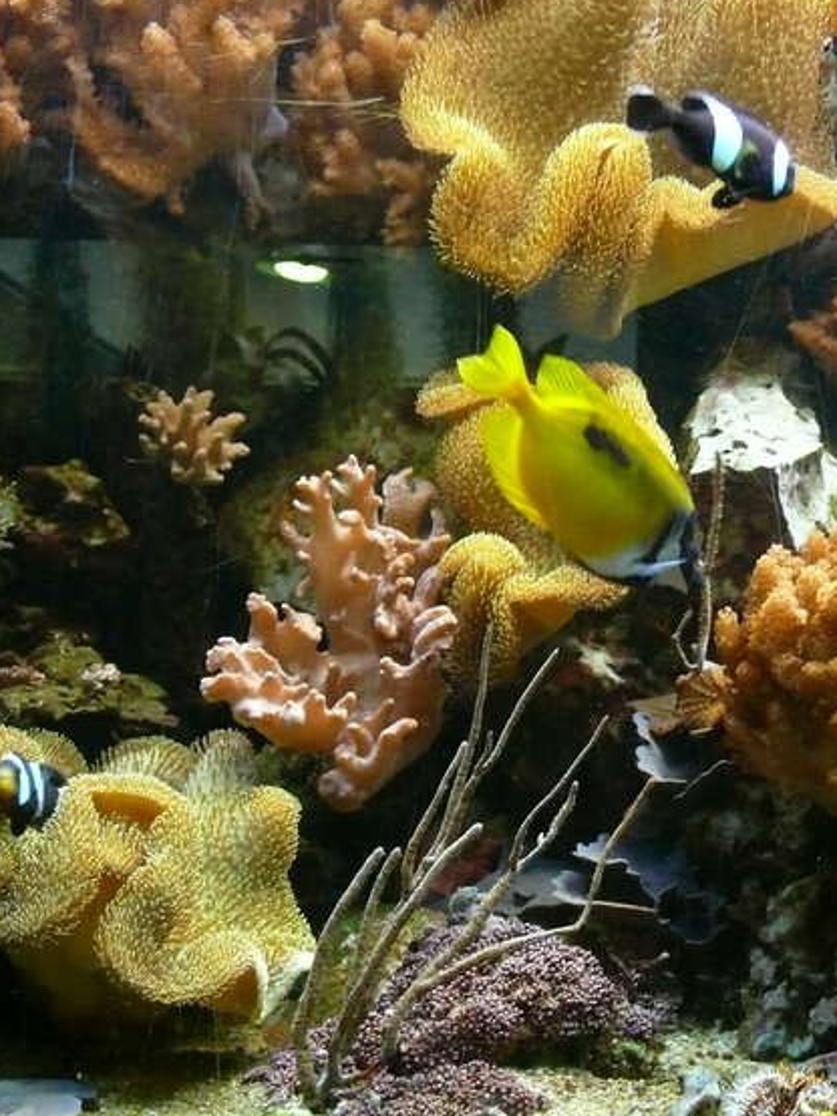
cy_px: 553
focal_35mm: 73
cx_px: 652
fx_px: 2354
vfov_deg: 26.7
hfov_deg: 20.0
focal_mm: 11.4
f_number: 3.2
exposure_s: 1/25
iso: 400
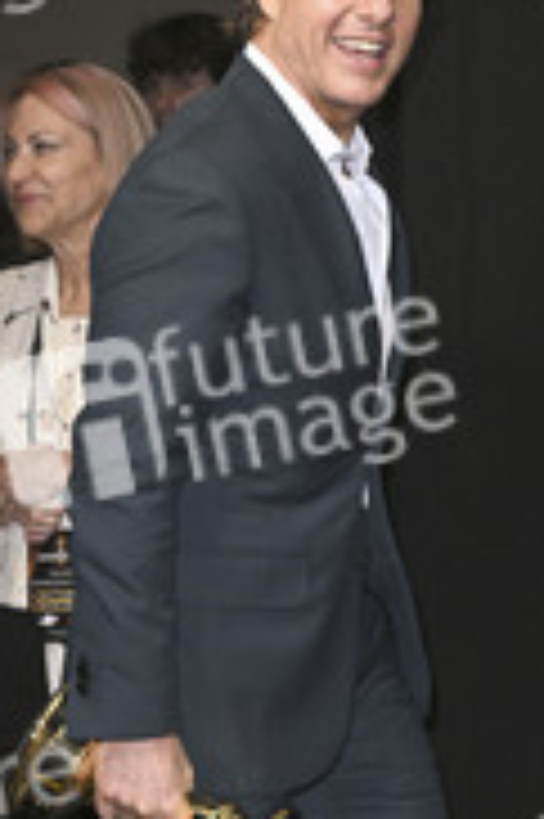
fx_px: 2294
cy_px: 630
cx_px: 355
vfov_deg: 20.1
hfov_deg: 13.5
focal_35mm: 101
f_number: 5.6
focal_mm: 46
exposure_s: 1/320
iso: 2000
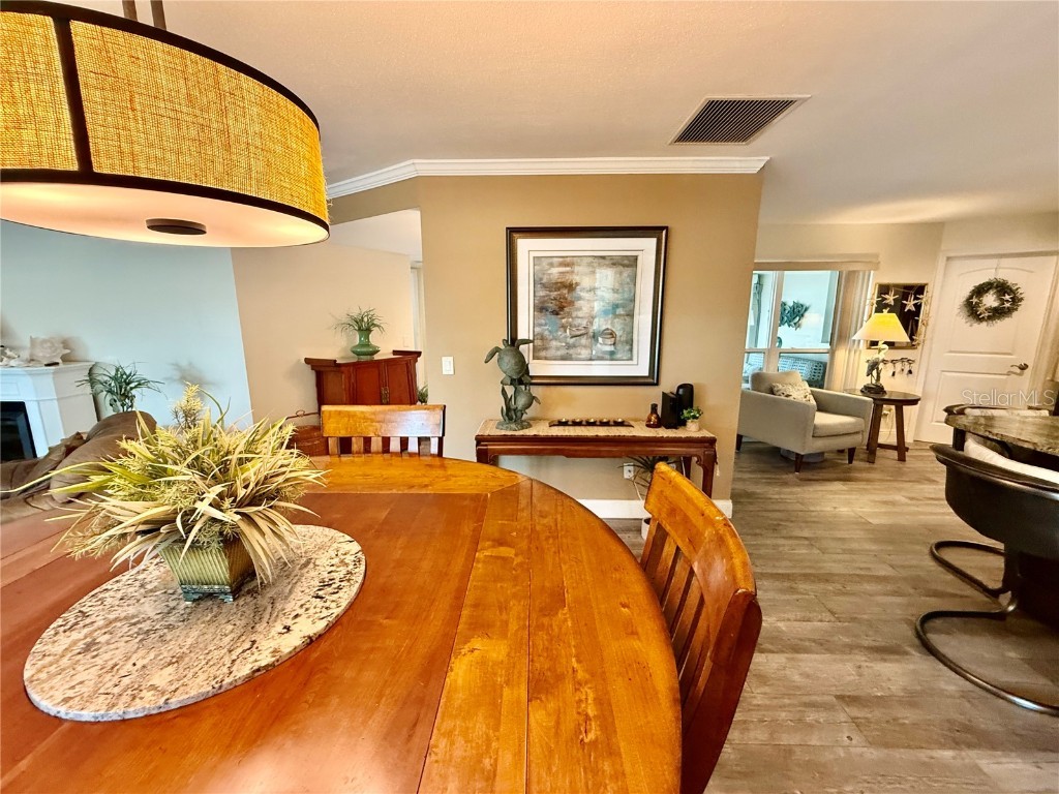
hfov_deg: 102.1
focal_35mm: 14
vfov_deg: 85.7
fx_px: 428
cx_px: 530
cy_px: 397
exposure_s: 1/60
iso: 400
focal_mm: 2.22
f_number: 2.2
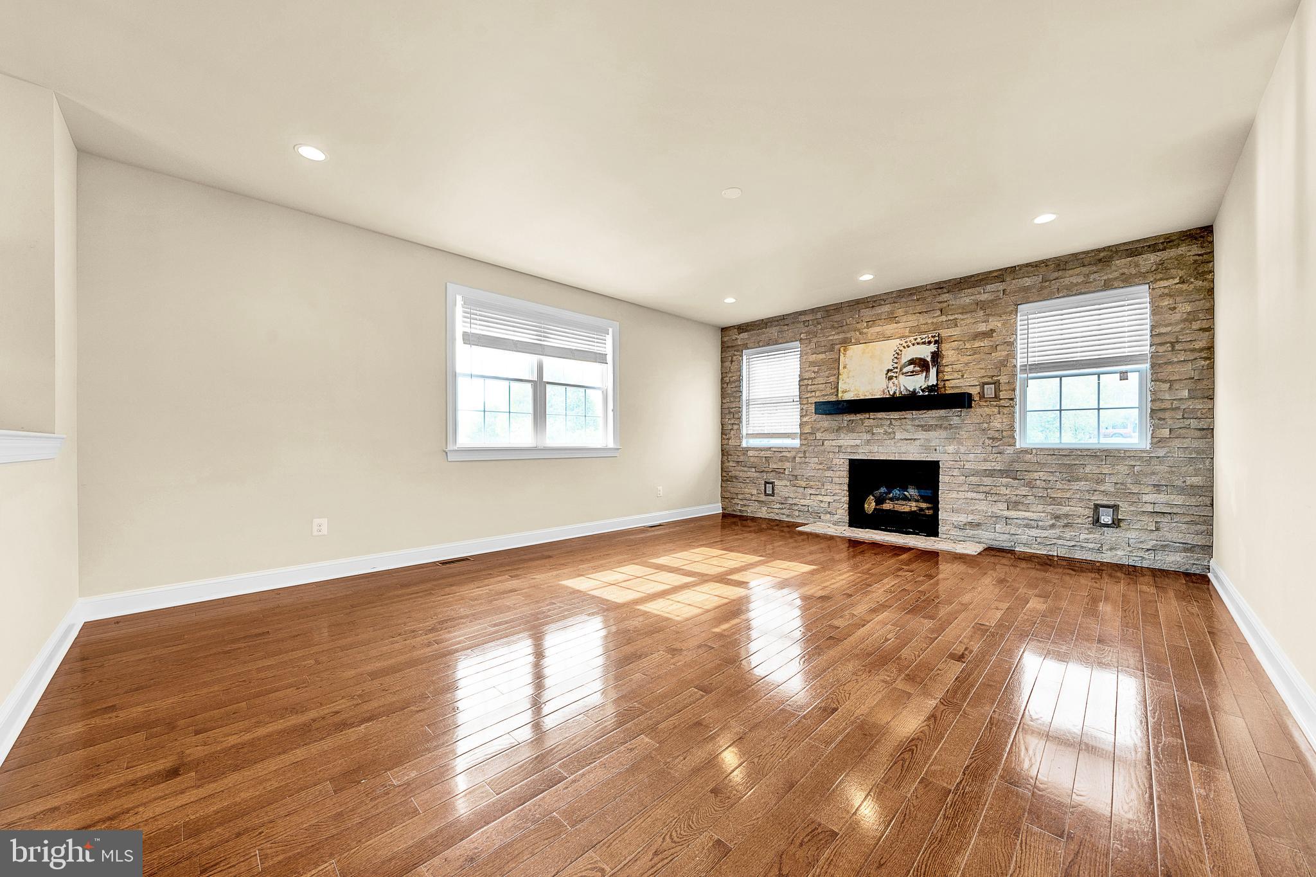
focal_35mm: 12
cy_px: 438
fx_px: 439
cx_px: 658
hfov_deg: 112.6
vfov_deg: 90.0
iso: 200
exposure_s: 1/5
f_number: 8
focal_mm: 12
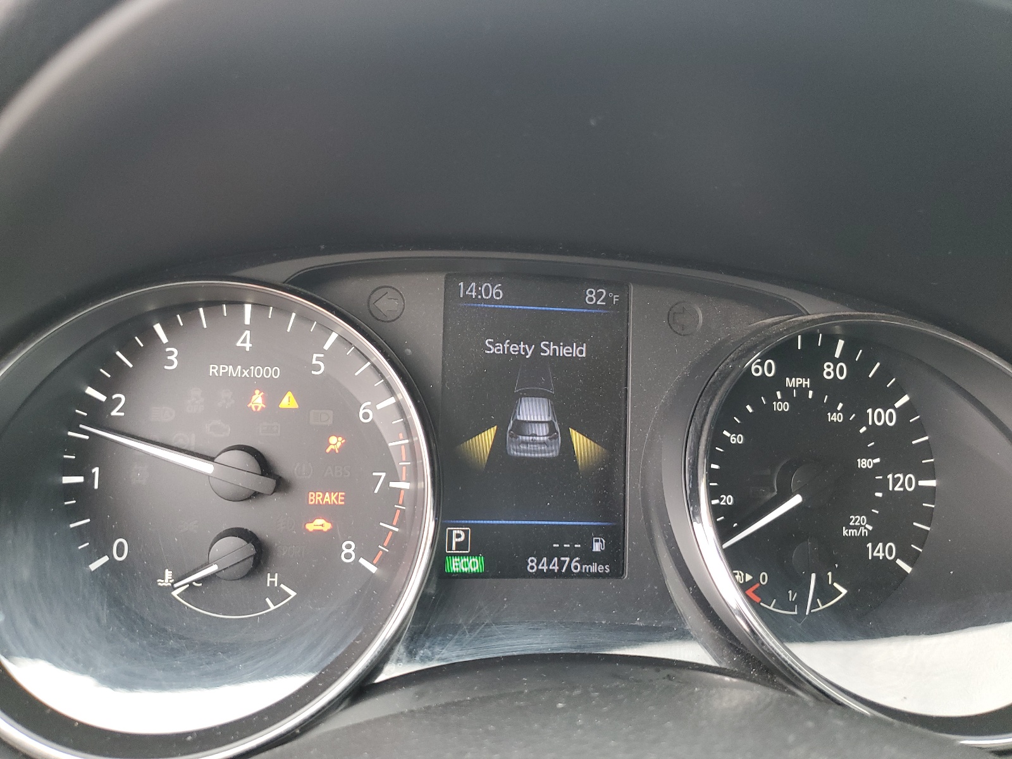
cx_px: 506
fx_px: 760
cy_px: 380
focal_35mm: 26
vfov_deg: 53.1
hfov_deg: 67.3
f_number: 1.5
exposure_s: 1/120
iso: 96
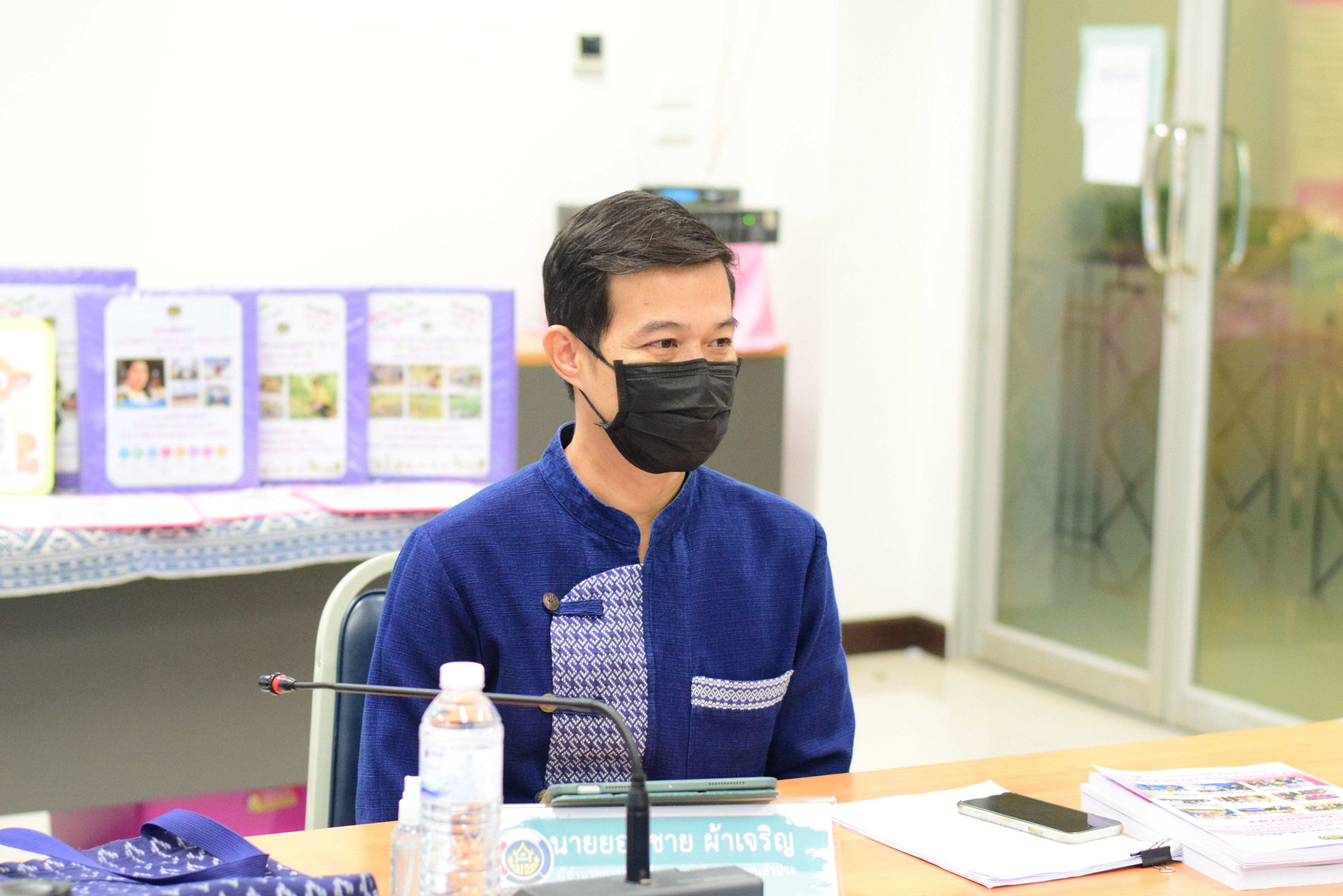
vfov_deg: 18.2
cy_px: 448
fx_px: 2798
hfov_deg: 27.0
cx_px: 672
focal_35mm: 75
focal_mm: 50
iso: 3200
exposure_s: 1/250
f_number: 3.2
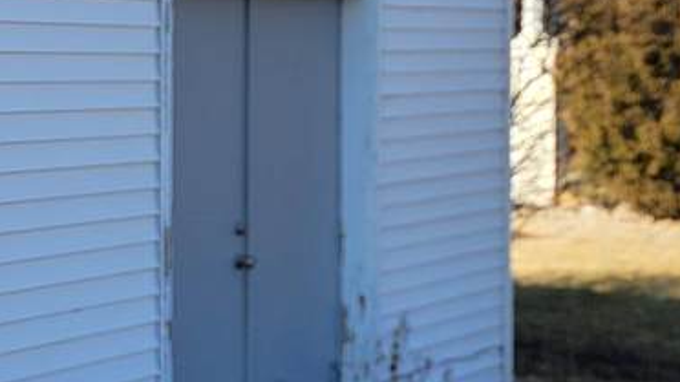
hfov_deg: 19.4
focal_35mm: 90
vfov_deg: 13.4
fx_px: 1622
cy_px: 91
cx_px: -442
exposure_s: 1/423
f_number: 1.8
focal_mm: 6.7
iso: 16
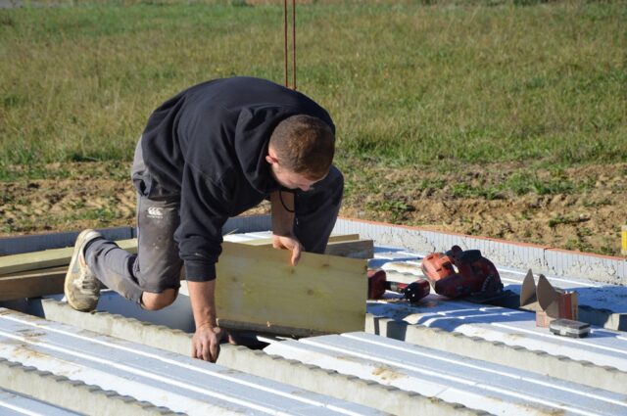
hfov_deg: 14.9
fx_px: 2400
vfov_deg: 9.9
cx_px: 314
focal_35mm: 138
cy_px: 208
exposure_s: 1/250
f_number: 8
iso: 100
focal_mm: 92
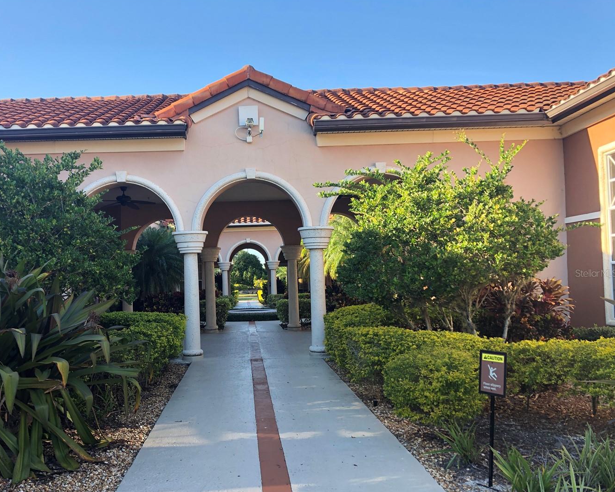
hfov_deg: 53.9
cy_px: 273
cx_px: 248
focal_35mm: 33
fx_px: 601
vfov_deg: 44.5
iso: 20
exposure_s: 1/300
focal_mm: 3.99
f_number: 1.8
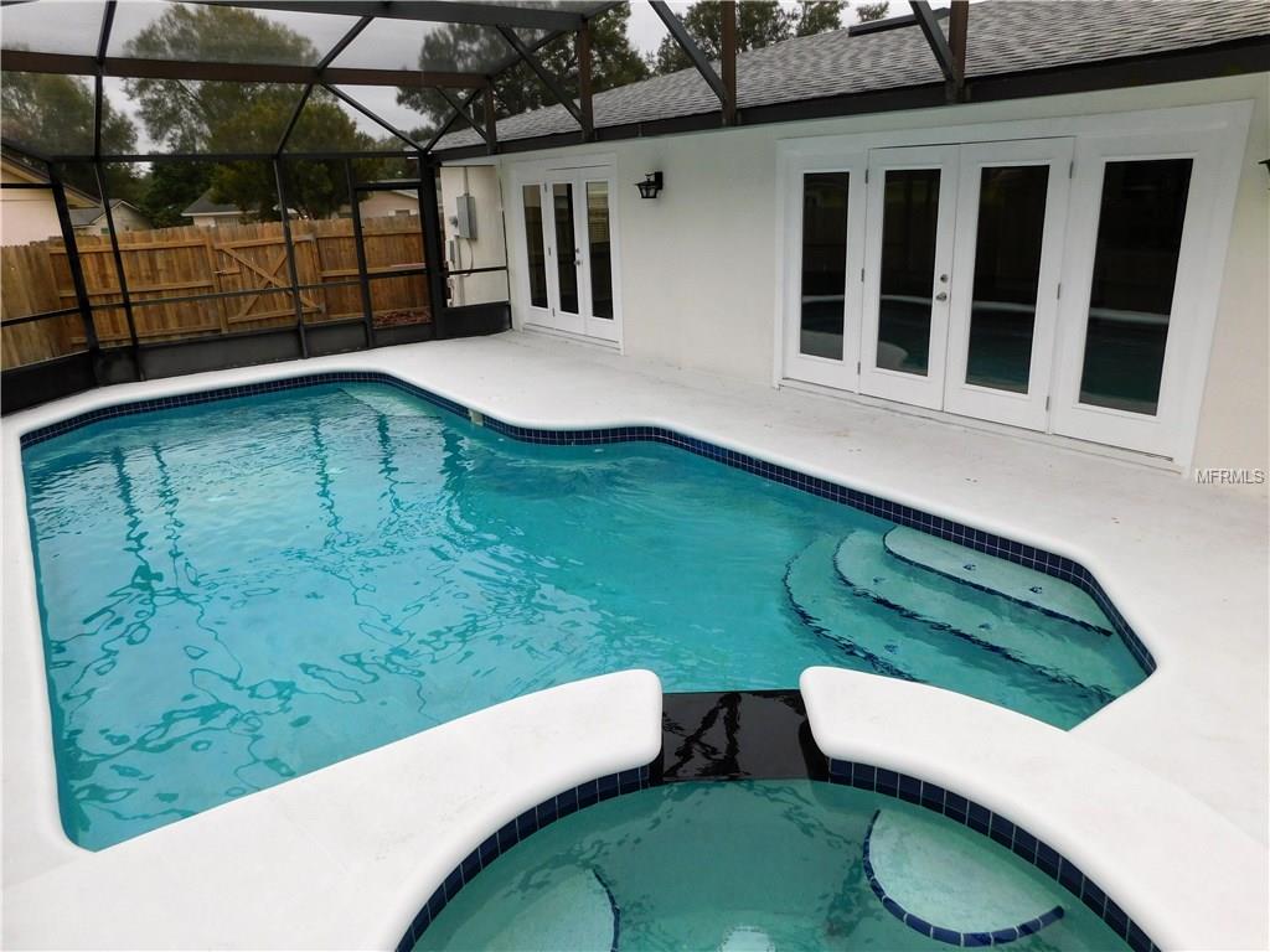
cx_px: 635
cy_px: 476
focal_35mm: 24
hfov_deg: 71.6
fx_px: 881
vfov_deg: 56.8
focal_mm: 4.1
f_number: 3
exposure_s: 1/400
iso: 125
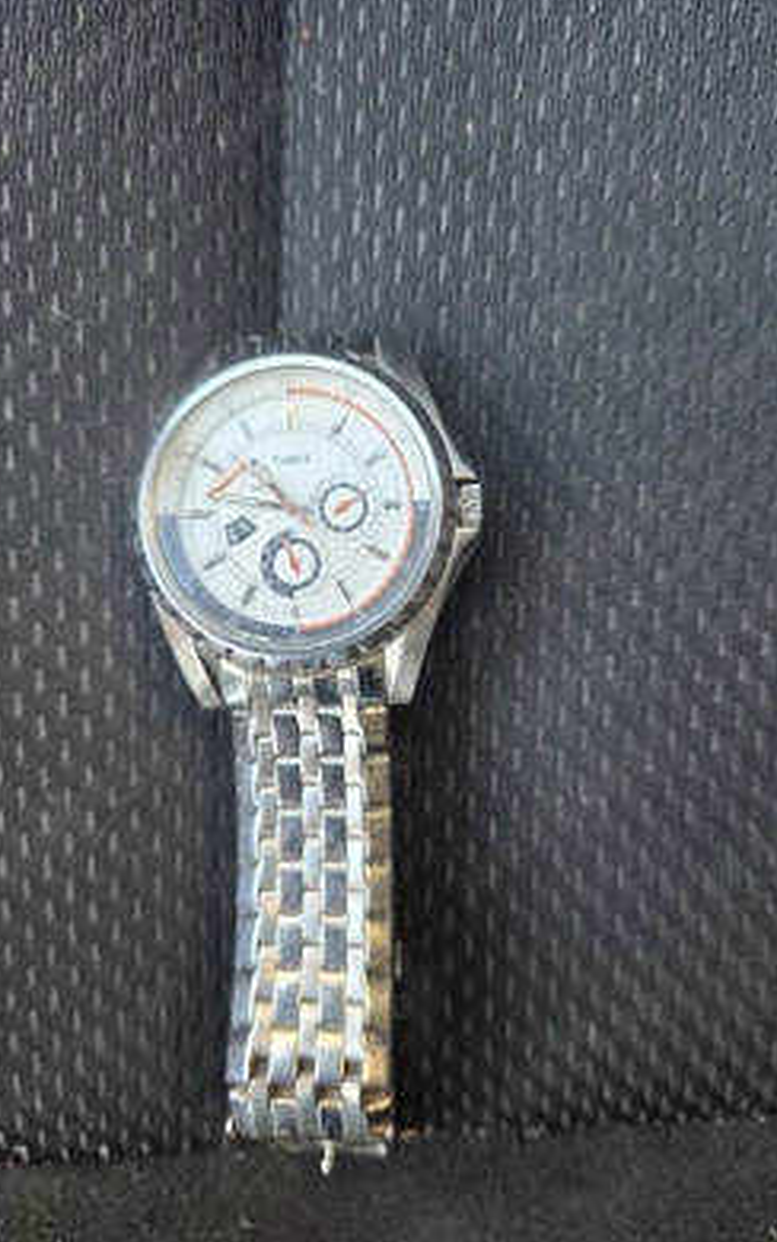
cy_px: 608
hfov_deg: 49.3
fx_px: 846
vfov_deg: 72.5
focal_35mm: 25
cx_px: 376
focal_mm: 6.3
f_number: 1.7
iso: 250
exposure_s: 1/101
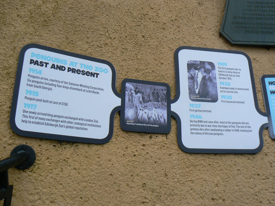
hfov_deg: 51.4
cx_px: 138
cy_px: 103
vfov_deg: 39.7
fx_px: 286
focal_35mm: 36
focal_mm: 6
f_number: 5.6
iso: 80
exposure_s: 1/320
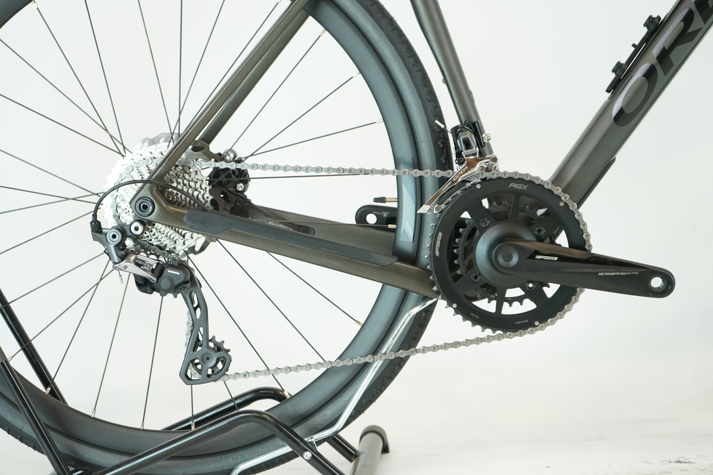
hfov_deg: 28.8
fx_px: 1386
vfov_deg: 19.5
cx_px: 356
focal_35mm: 70
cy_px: 238
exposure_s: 1/200
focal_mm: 70
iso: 2000
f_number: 6.3
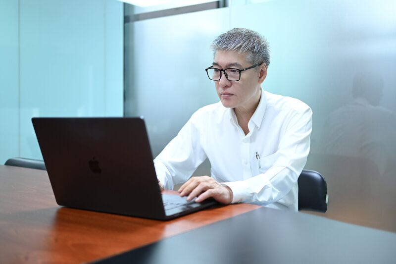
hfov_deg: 48.5
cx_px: 198
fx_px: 440
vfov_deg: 33.4
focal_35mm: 40
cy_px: 132
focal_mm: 40
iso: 800
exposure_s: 1/160
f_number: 2
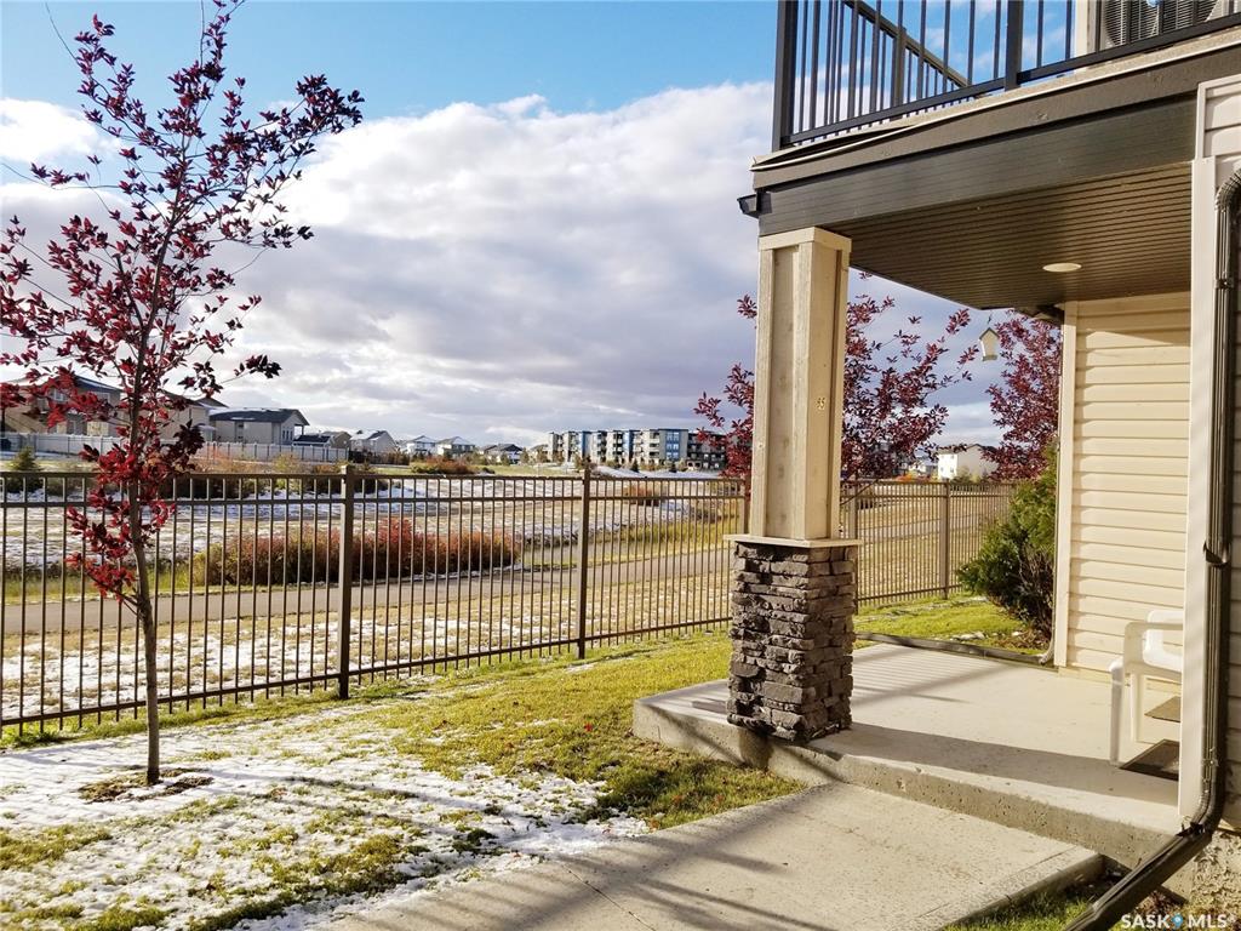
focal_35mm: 26
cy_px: 466
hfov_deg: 67.3
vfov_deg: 53.1
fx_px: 932
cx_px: 620
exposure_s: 1/2048
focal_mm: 4.3
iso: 50
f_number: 1.7
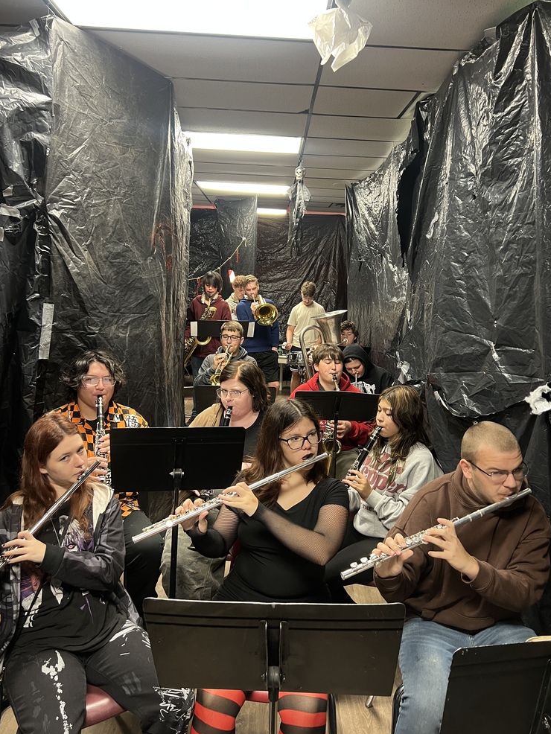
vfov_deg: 65.3
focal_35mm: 27
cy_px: 355
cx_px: 284
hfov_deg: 51.4
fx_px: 573
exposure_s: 1/60
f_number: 1.5
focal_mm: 5.7
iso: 200
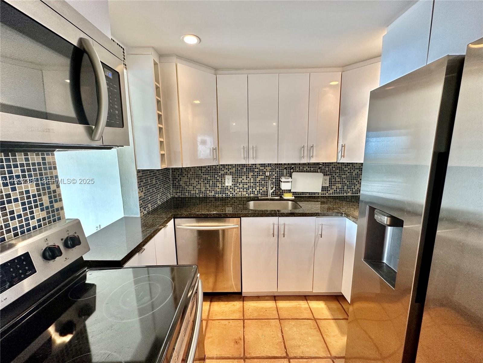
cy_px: 182
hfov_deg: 102.1
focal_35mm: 14
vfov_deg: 85.7
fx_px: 195
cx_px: 242
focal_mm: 2.22
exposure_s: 1/60
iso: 200
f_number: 2.2
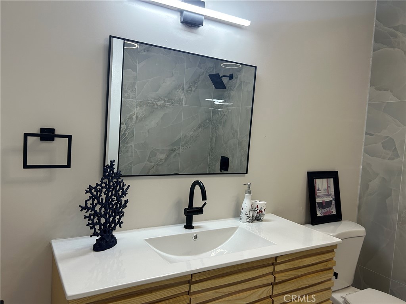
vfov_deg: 53.1
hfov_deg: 67.3
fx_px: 305
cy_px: 152
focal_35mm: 26
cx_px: 203
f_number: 1.5
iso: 100
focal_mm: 5.7
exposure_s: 1/120
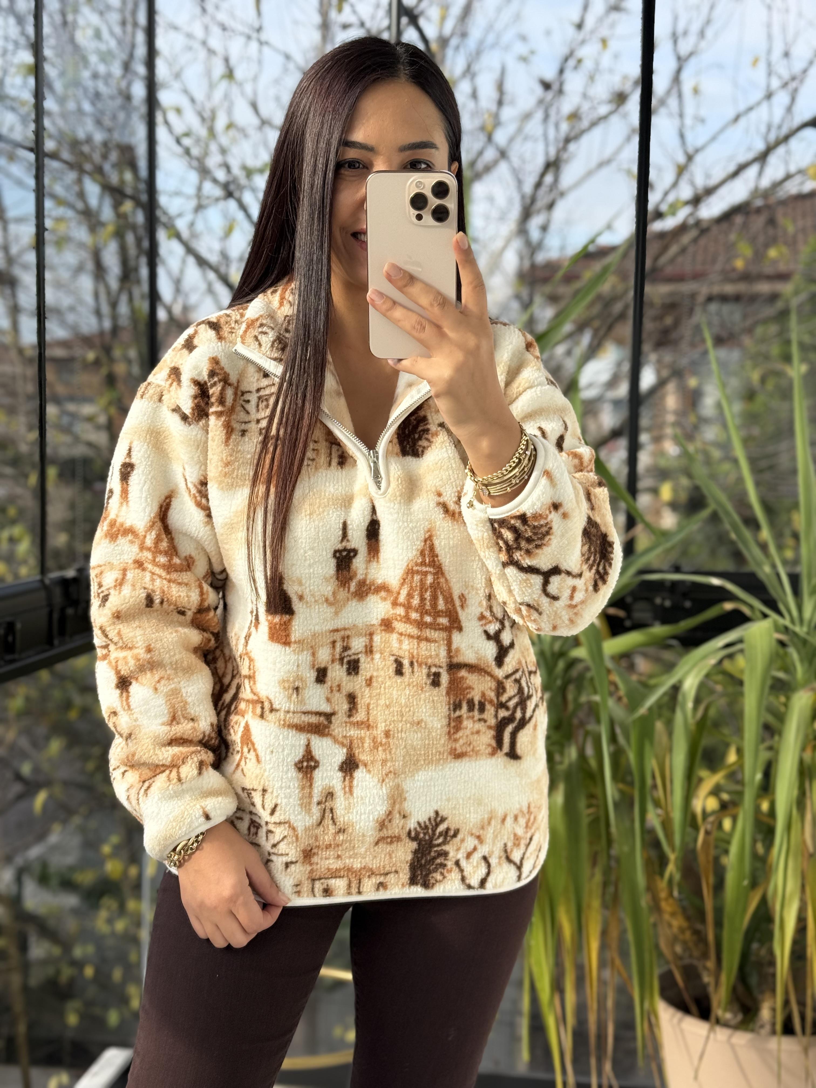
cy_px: 544
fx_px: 1509
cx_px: 408
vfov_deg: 39.7
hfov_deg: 30.3
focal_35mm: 48
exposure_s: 1/769
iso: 80
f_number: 1.78
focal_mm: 6.76
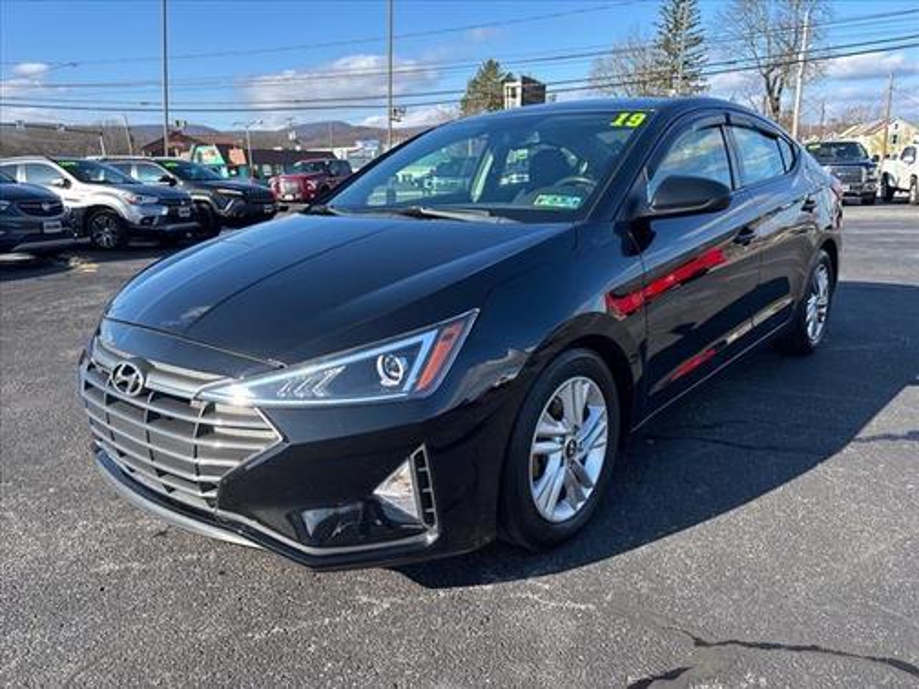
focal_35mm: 26
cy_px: 344
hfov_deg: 67.3
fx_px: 690
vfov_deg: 53.1
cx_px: 460
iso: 50
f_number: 1.6
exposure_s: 1/961
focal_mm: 5.96
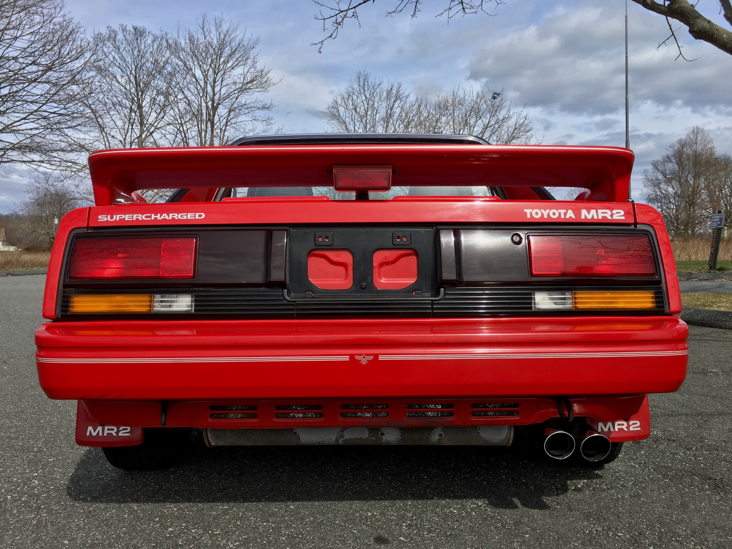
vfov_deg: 48.2
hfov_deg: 61.7
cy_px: 274
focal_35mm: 29
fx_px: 613
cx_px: 366
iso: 25
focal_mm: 4.15
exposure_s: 1/1637
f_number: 2.2
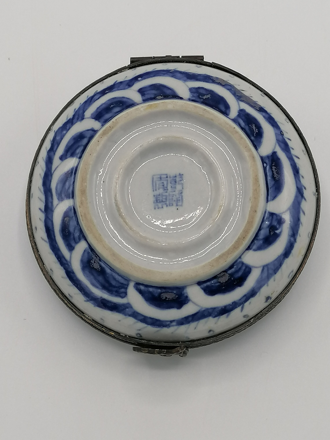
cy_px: 220
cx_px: 165
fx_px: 1055
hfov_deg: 17.8
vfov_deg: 23.6
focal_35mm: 83
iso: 50
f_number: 1.8
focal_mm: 4.75
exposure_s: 1/432
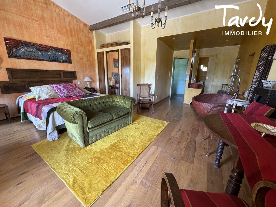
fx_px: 112
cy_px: 104
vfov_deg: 85.7
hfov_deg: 102.1
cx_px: 138
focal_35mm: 14
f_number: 2.2
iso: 320
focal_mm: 2.22
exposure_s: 1/60
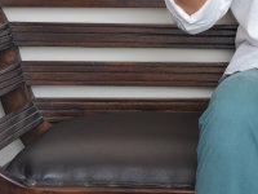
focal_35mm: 156
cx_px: 344
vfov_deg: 9.3
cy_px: -58
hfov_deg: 12.2
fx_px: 1163
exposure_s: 1/100
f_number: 4
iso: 160
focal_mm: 35
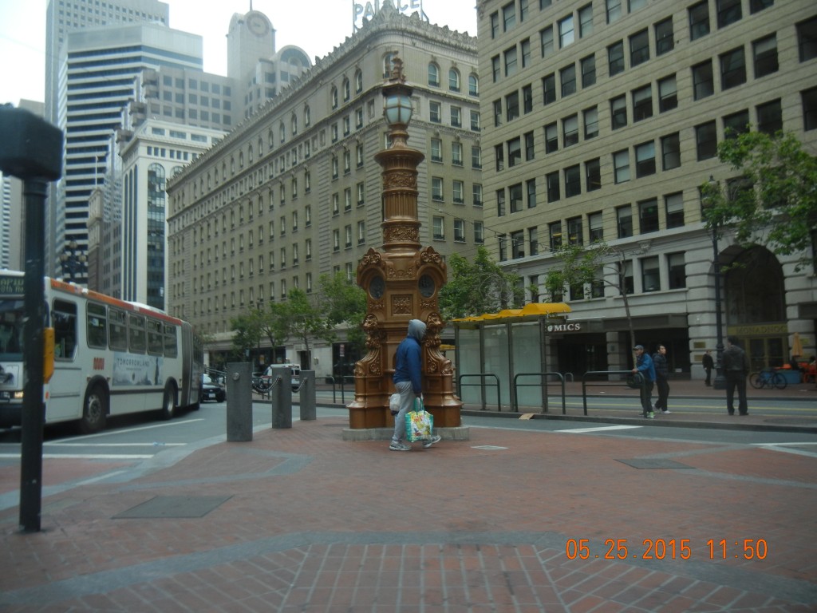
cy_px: 306
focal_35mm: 30
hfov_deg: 60.0
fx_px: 708
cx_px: 408
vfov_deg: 46.8
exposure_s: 1/230
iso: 160
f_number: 3.5
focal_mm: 5.4
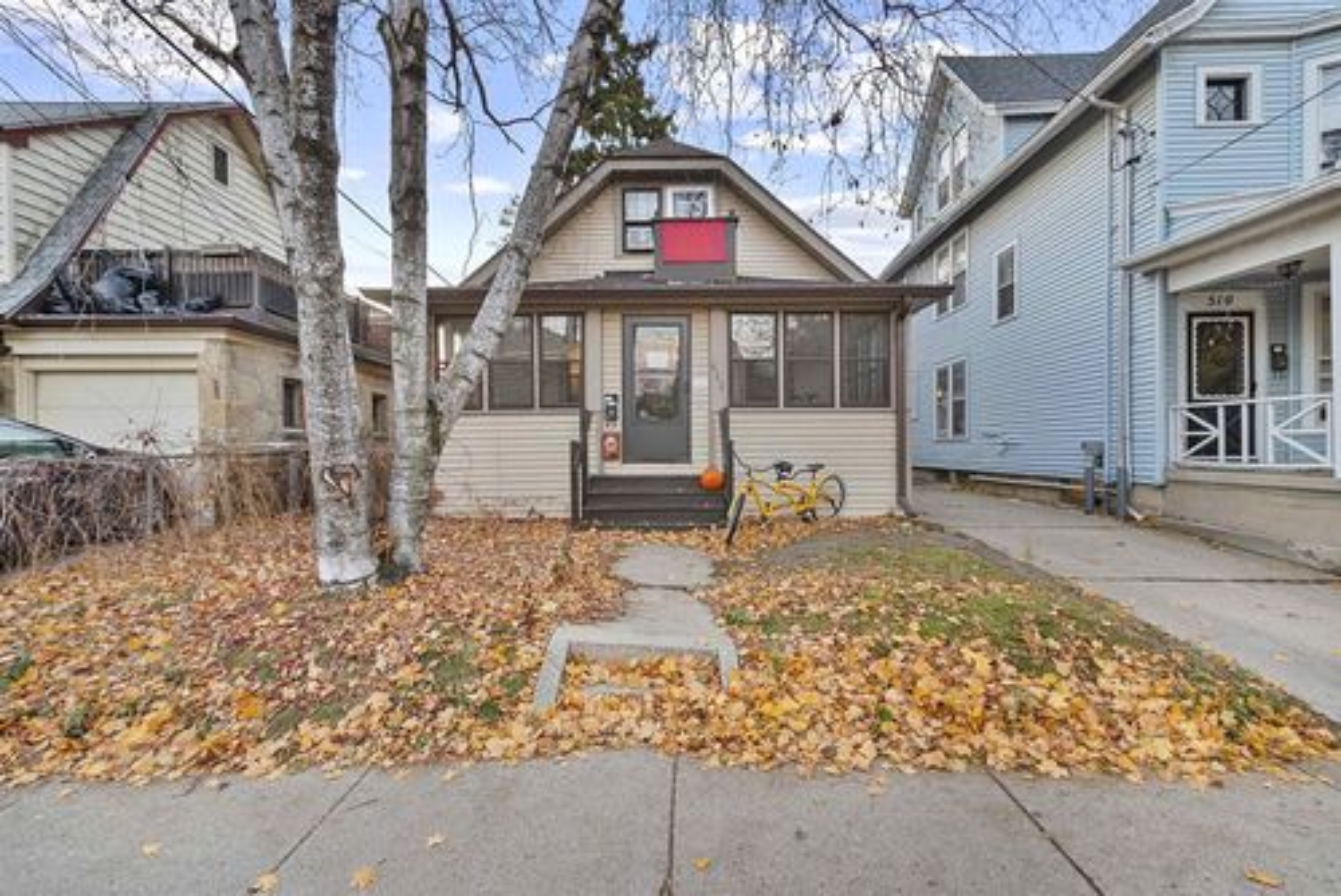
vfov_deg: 73.8
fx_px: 596
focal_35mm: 16
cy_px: 448
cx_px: 670
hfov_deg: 96.7
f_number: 7.1
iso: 320
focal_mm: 16
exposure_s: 1/13
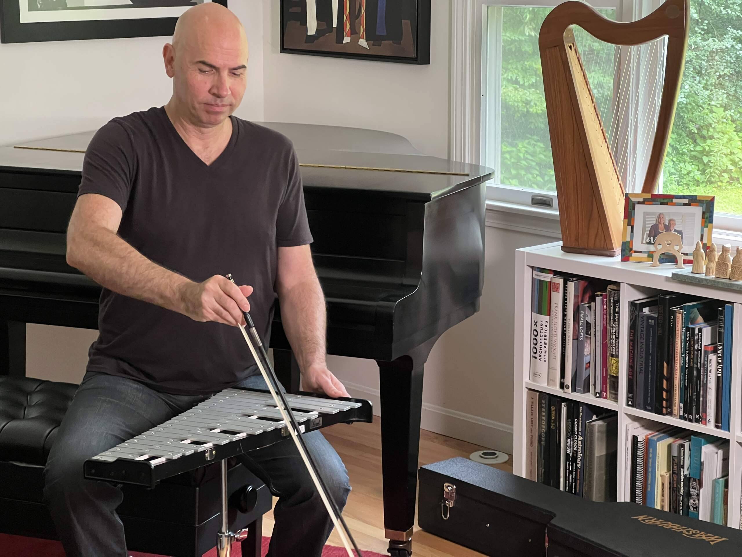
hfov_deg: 25.3
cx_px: 371
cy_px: 278
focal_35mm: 77
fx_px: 1651
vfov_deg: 19.1
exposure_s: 1/60
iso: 500
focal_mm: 9
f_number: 2.8
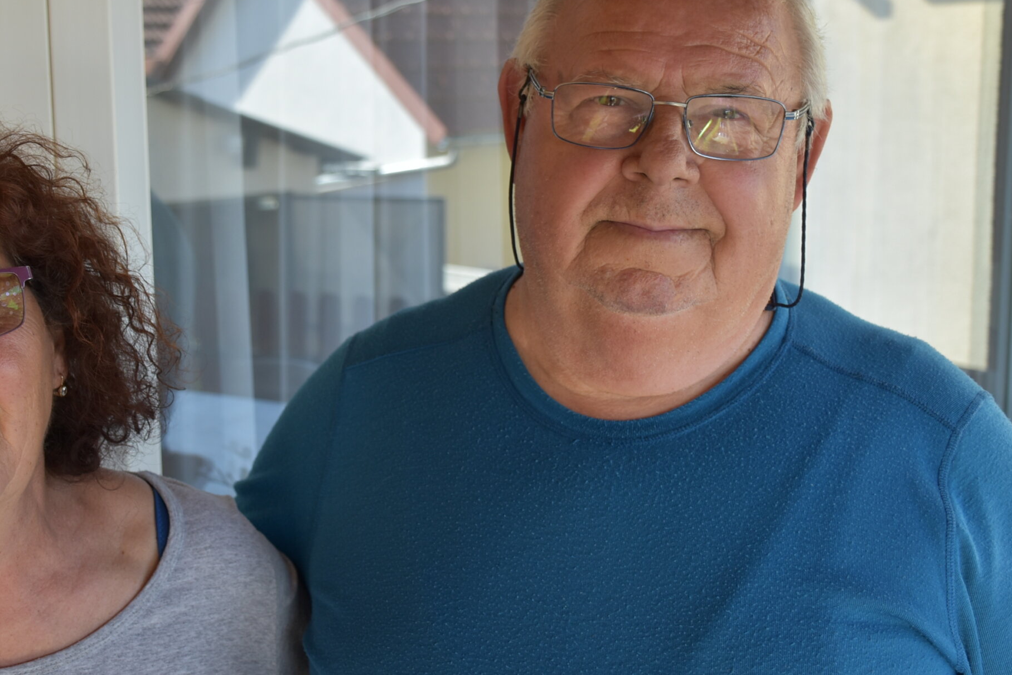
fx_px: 1369
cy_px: 291
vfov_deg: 27.7
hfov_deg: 40.1
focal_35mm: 49
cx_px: 338
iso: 200
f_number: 3.8
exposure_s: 1/160
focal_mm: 23
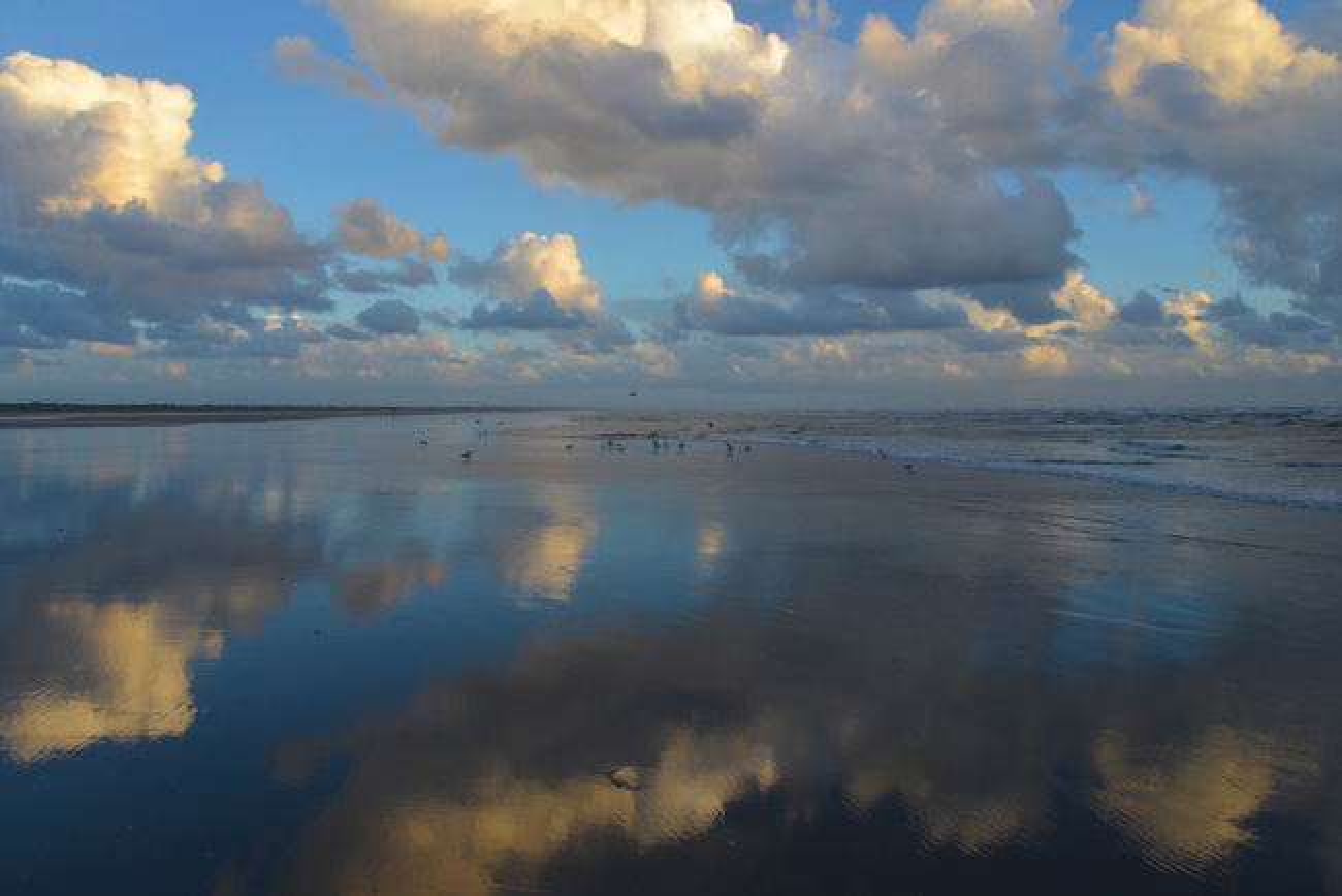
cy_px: 448
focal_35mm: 24
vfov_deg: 53.2
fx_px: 895
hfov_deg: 73.7
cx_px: 671
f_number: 8
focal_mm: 24
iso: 250
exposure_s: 1/250
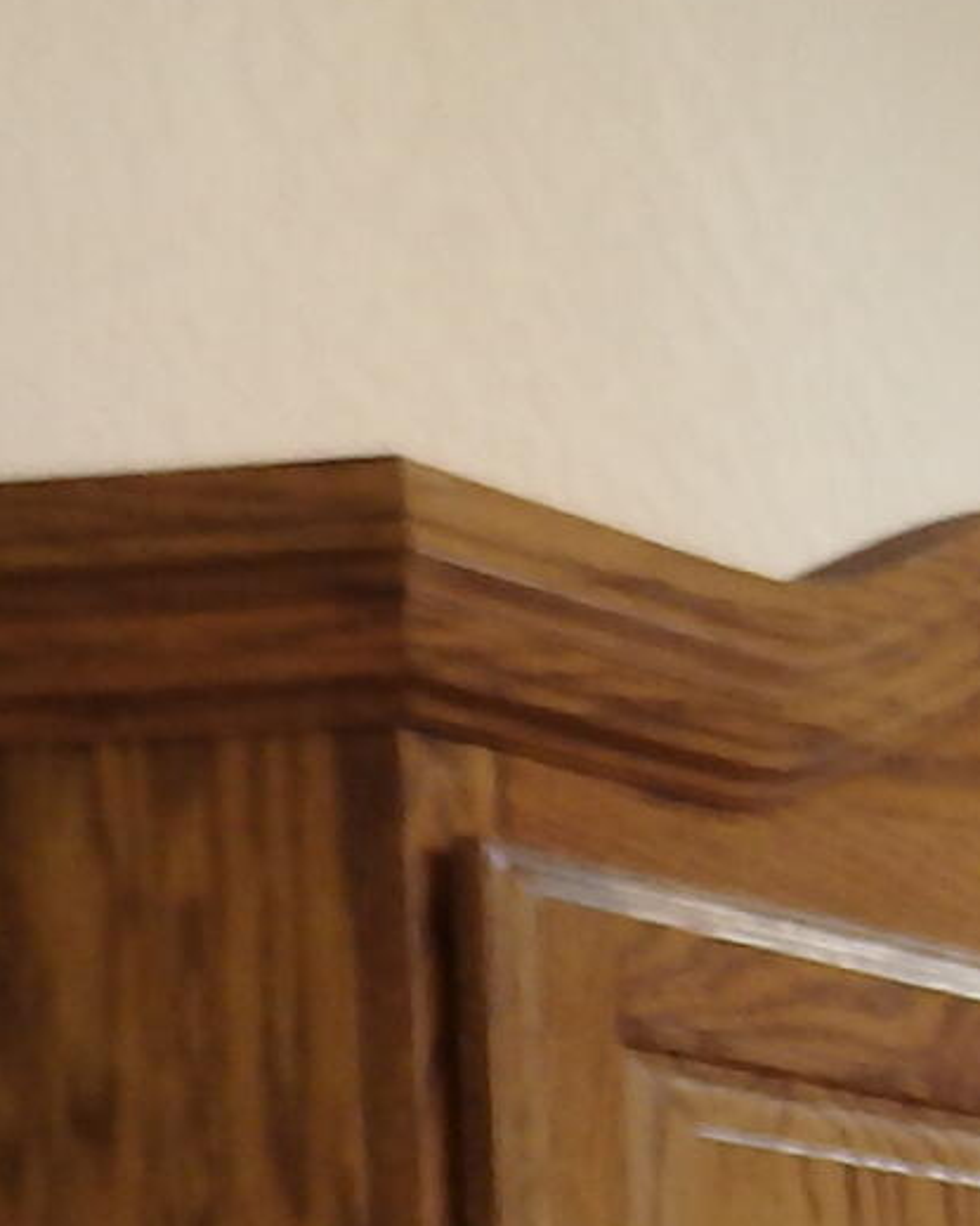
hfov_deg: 8.8
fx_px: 5113
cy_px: 2322
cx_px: 3008
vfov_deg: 12.3
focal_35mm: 141
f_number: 3
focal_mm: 4.5
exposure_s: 1/50
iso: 125
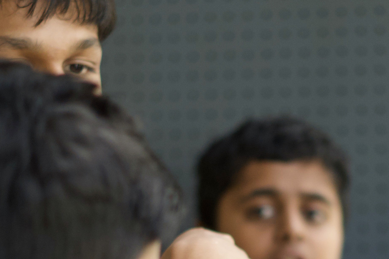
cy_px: 360
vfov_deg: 7.2
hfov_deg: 10.8
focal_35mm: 189
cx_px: 330
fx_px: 2042
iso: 1000
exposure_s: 1/400
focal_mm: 50
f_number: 1.8
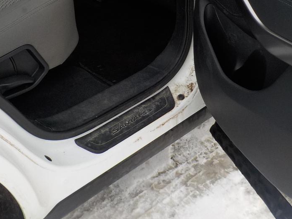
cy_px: 39
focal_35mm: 55
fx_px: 464
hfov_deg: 34.9
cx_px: 144
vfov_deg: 26.0
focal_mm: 4.1
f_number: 3.3
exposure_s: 1/50
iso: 125
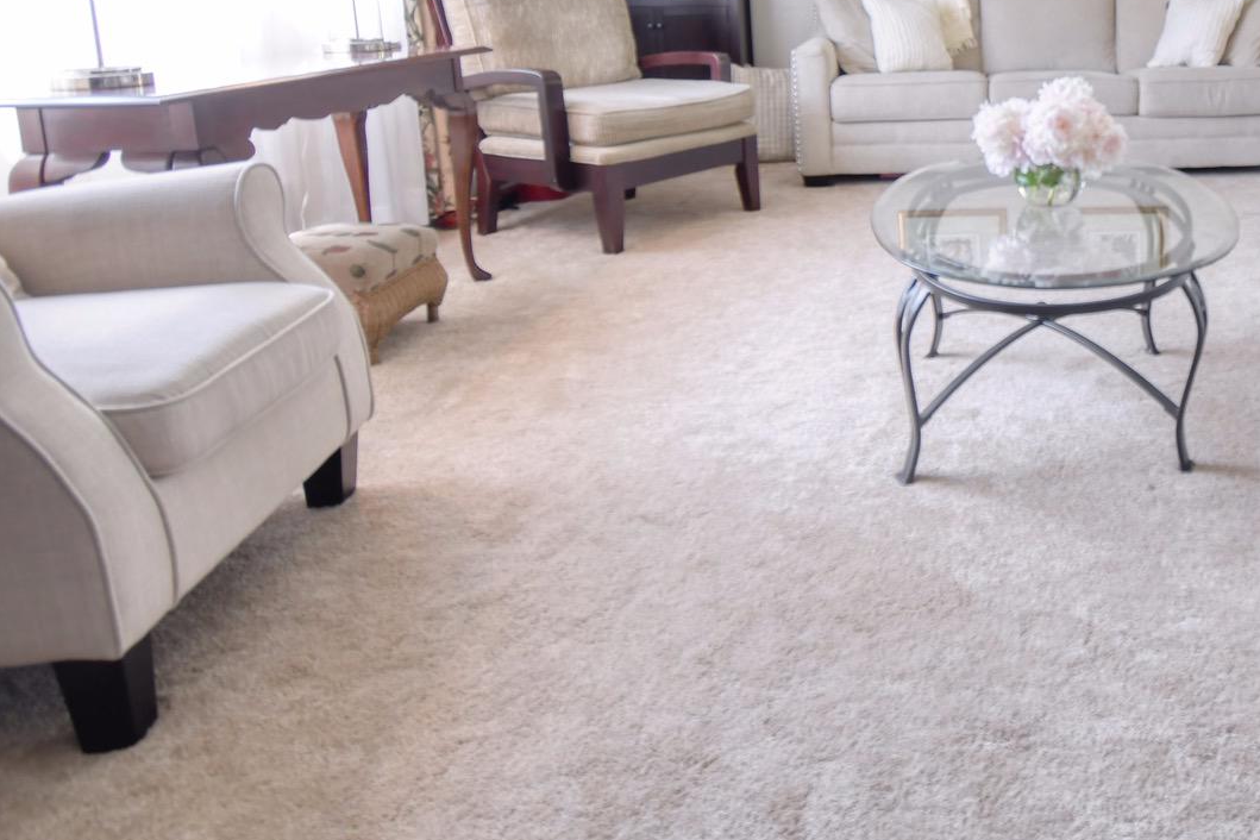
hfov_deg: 57.3
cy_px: 166
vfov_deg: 42.9
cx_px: 1064
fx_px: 1015
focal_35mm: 29
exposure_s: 1/25
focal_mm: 10
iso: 320
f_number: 4.5
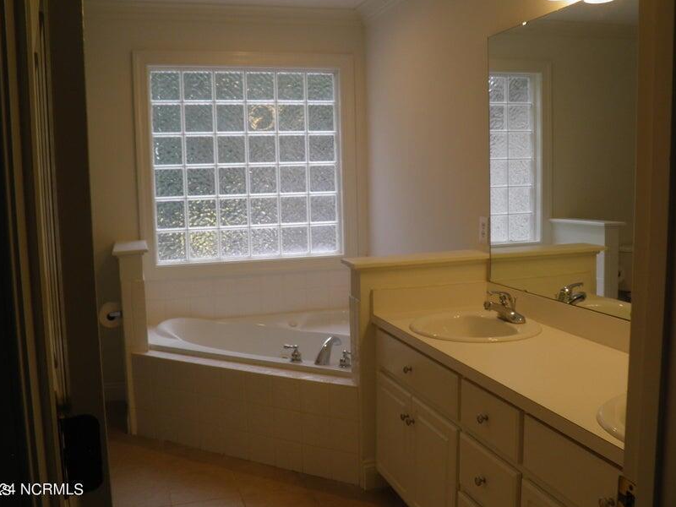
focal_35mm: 32
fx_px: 625
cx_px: 329
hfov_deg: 56.8
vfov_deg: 44.2
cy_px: 243
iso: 50
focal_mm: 5.5
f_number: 3
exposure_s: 1/40
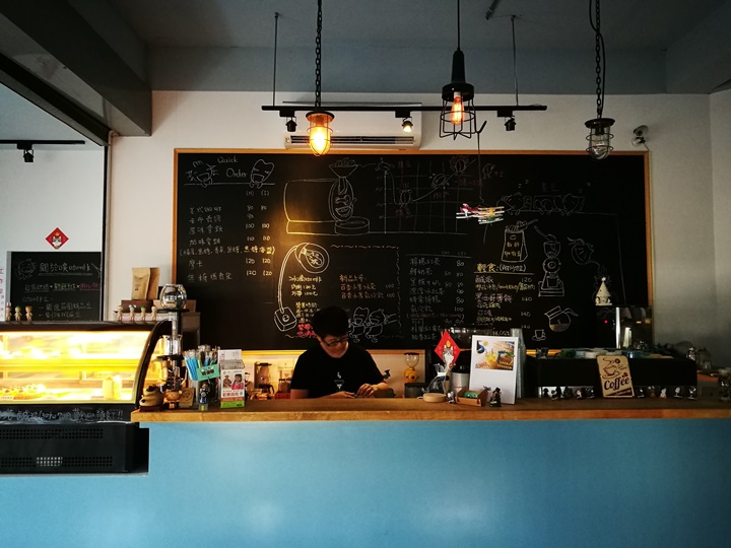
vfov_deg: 51.4
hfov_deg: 65.3
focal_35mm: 27
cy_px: 274
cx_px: 366
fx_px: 570
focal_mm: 4.5
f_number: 2.2
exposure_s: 1/30
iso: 400
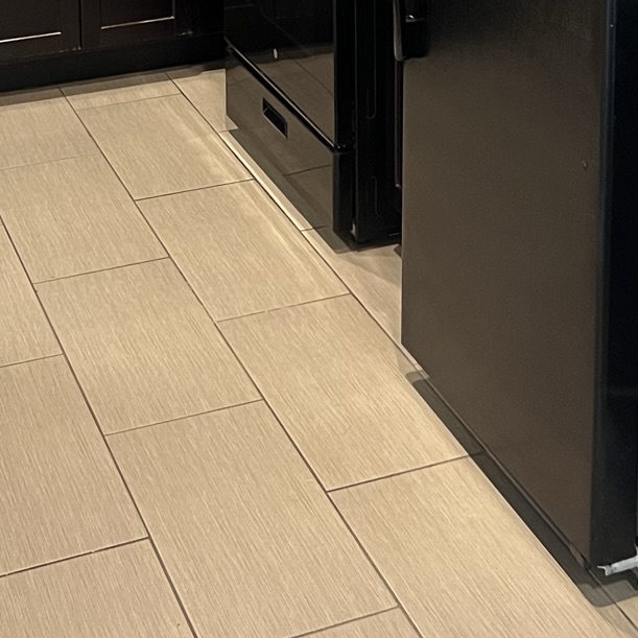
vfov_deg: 20.3
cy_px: -227
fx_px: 1606
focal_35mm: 77
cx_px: 359
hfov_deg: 22.5
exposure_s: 1/60
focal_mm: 5.7
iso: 500
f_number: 1.5
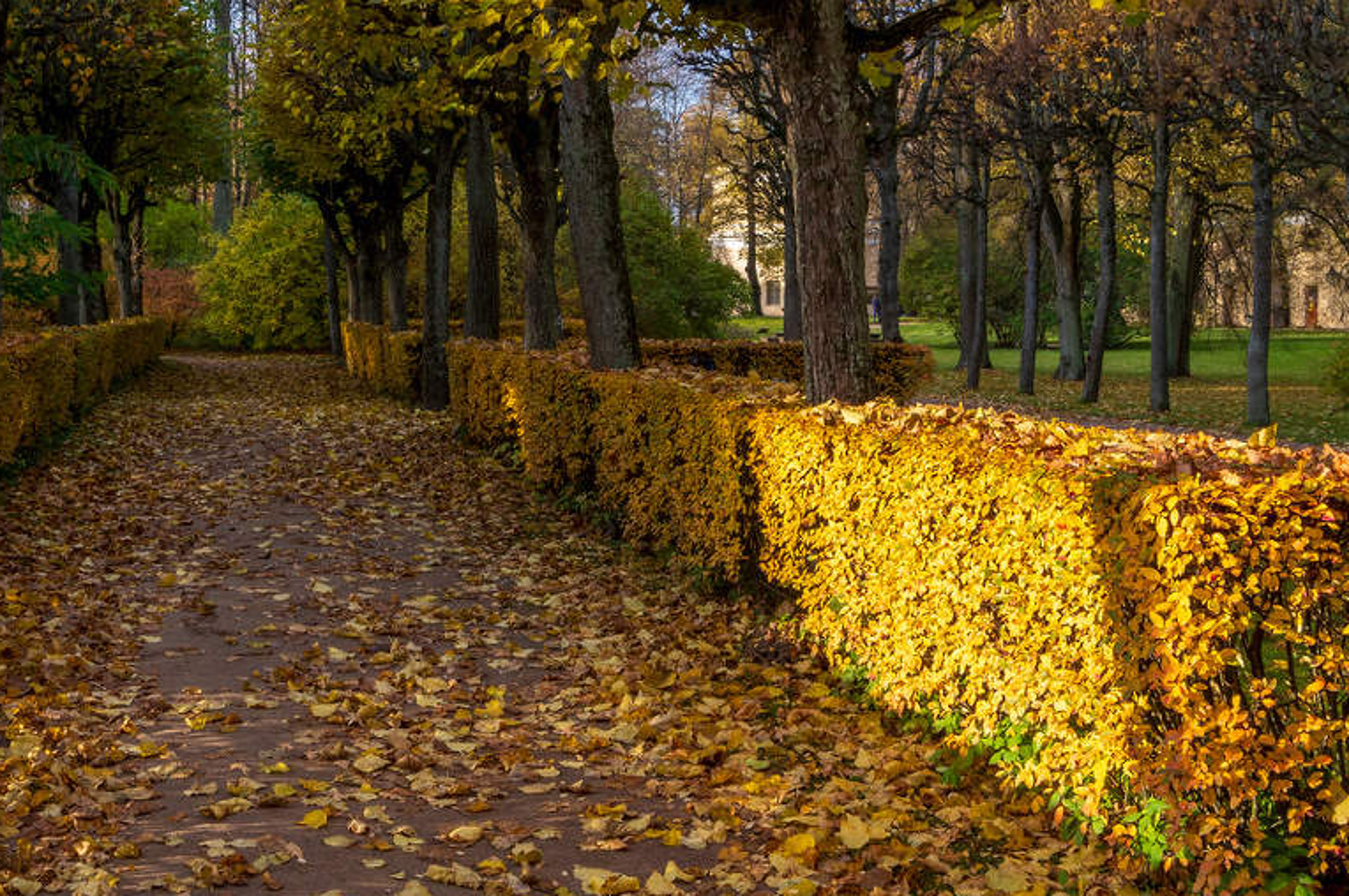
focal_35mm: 55
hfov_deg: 35.7
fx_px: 2059
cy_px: 269
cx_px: 396
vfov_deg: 24.4
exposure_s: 1/30
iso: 100
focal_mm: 20
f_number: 13
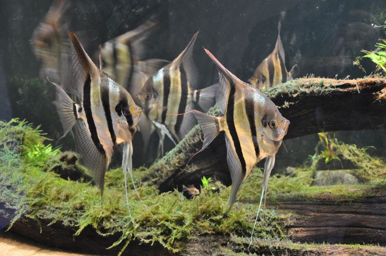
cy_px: 128
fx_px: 418
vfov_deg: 34.1
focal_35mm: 39
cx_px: 193
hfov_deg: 49.6
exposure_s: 1/13
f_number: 4
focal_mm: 26
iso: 800
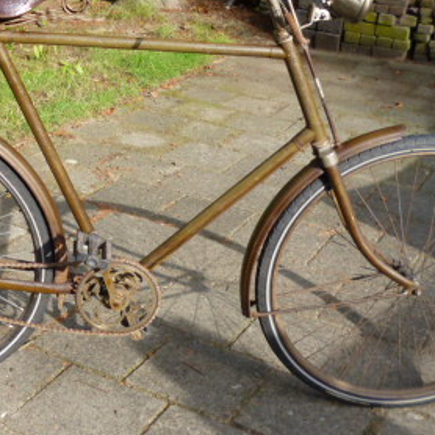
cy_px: 177
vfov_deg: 30.0
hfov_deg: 29.6
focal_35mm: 57
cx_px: 113
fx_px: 810
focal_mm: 5
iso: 100
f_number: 3.1
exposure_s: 1/250
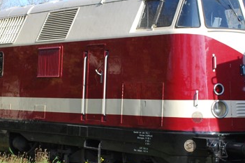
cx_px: 98
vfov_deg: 12.1
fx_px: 769
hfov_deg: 18.1
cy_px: 81
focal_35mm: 113
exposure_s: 1/400
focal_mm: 22
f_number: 6.3
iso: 200
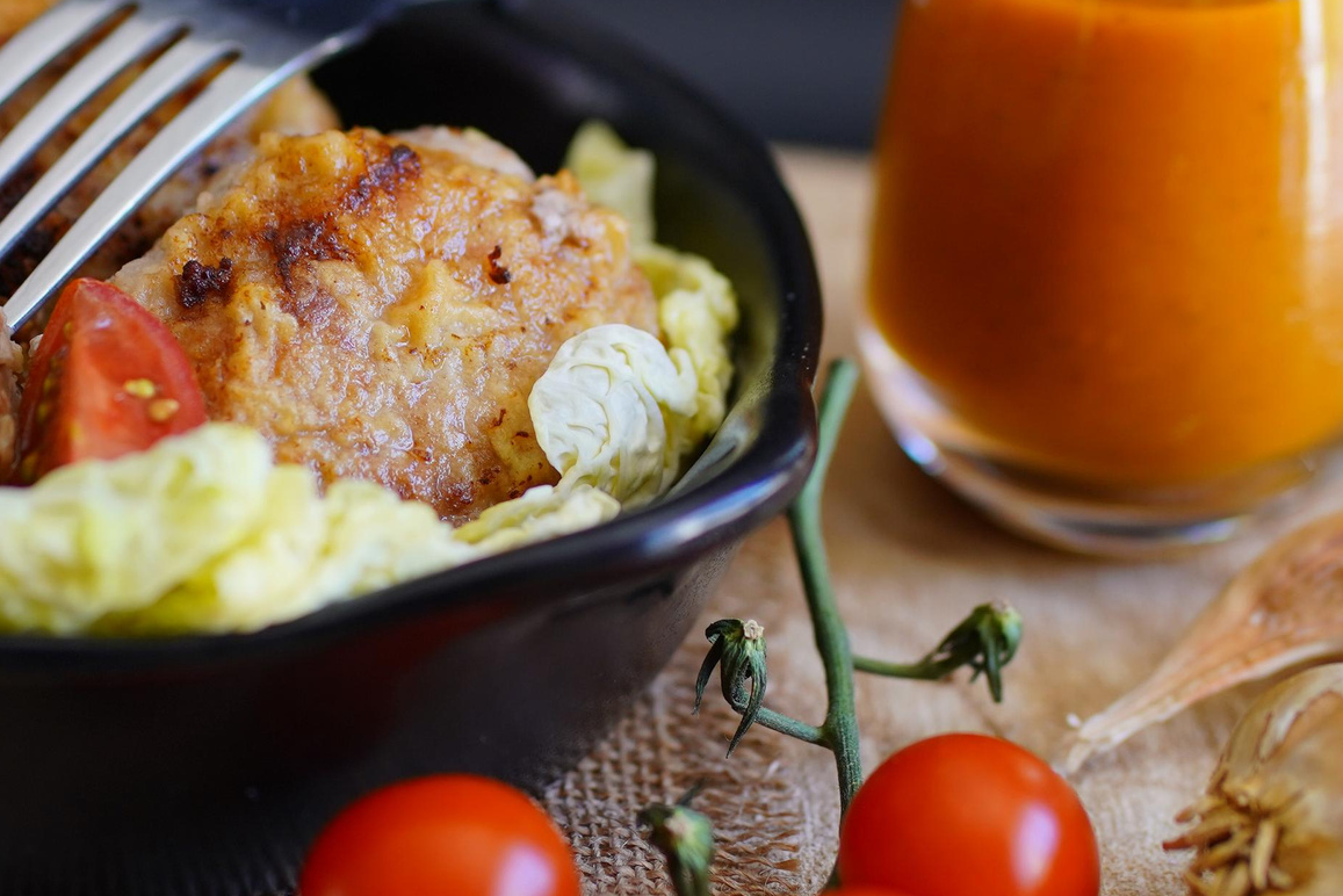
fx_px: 7015
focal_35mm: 188
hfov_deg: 10.9
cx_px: 400
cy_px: 483
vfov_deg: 7.3
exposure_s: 1/200
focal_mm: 85
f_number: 3.2
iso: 250
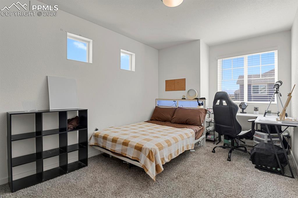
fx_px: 141
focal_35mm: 17
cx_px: 149
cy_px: 99
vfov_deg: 70.4
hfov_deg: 93.3
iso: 250
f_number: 8
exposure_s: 1/1.25
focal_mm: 17
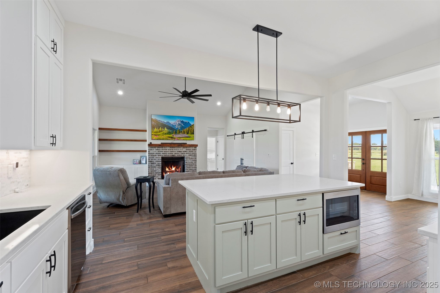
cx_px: 220
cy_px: 146
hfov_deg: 96.7
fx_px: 196
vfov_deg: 73.7
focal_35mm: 16
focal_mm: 16
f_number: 9
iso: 200
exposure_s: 1/6
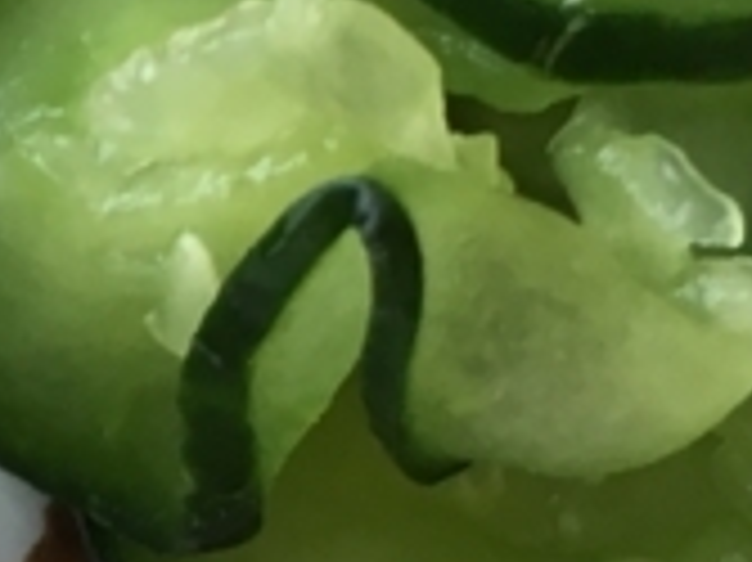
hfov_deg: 10.8
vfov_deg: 8.3
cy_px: 432
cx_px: -324
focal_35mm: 178
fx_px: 3864
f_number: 2.2
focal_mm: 4.15
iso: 50
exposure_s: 1/30
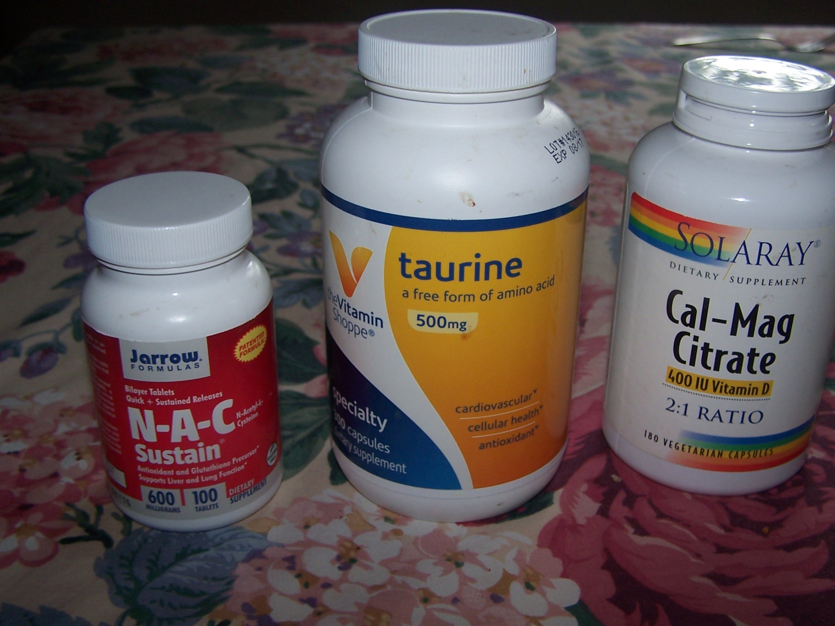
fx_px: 1037
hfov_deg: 43.8
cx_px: 464
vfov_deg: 33.6
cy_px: 345
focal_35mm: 43
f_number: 2.8
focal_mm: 6.3
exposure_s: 1/60
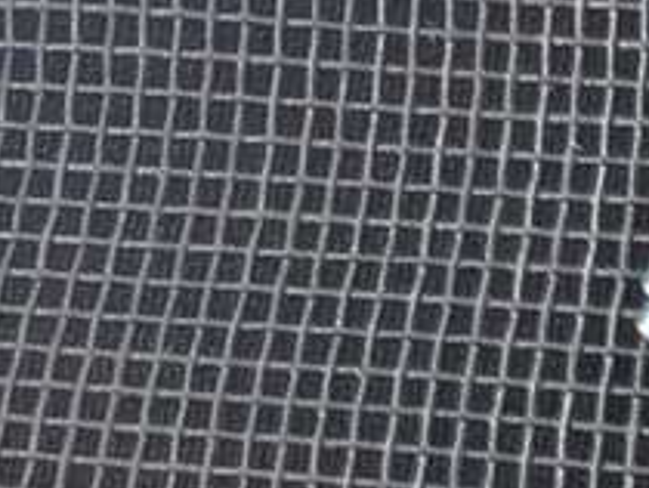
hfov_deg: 11.2
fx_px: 2571
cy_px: 1288
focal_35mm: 137
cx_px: 1697
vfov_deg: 9.3
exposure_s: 1/100
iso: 151
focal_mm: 4.53
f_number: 1.7
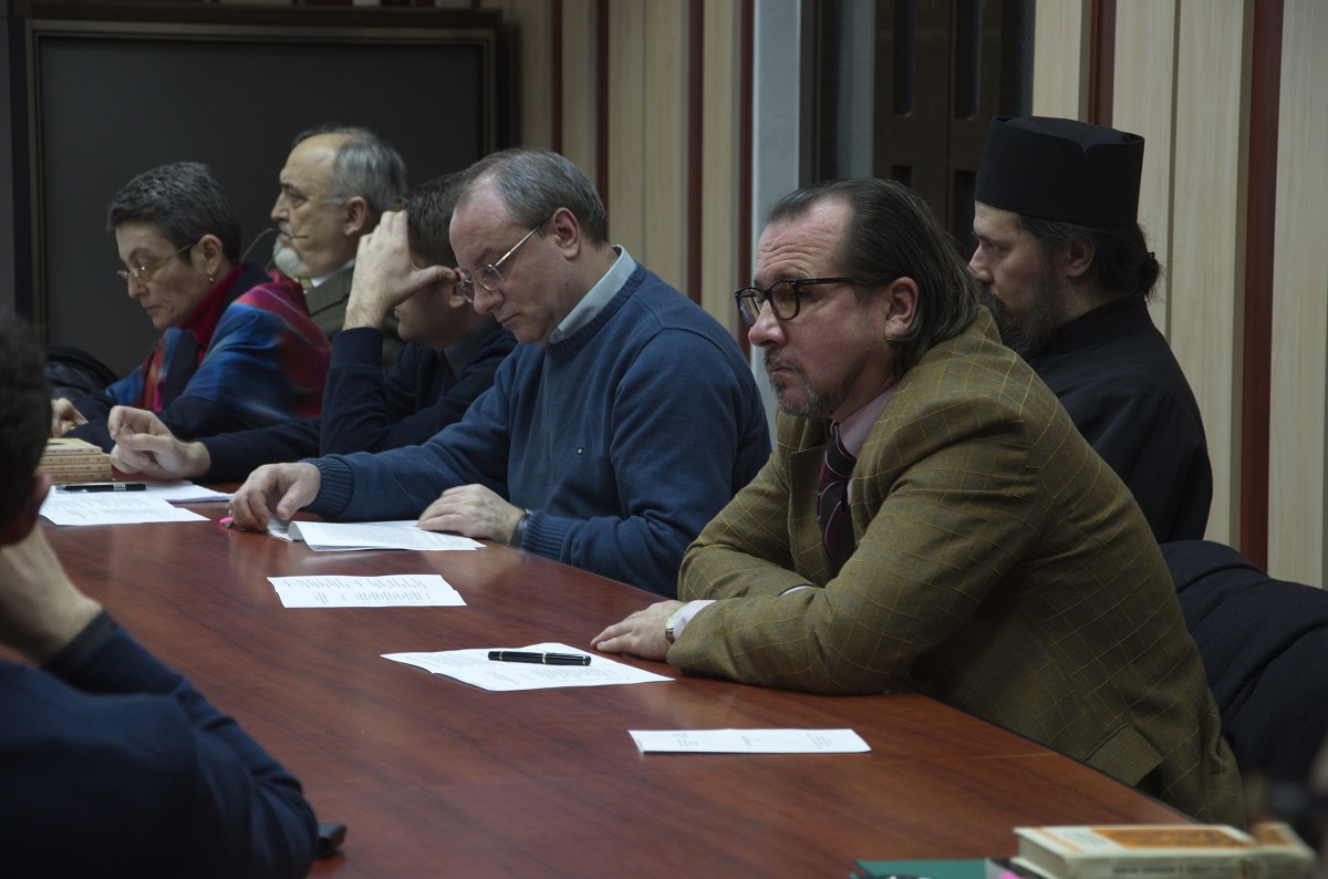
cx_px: 664
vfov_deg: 10.7
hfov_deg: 16.1
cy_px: 440
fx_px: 4692
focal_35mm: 128
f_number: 5.6
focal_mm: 85
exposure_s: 1/15
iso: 800
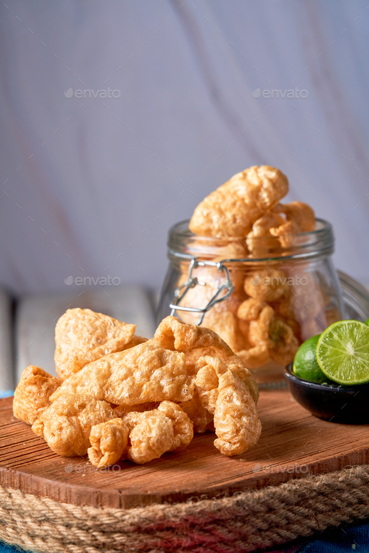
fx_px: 1829
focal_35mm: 119
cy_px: 276
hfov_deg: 11.5
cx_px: 184
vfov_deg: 17.2
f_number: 8
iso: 100
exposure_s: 1/160
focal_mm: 119
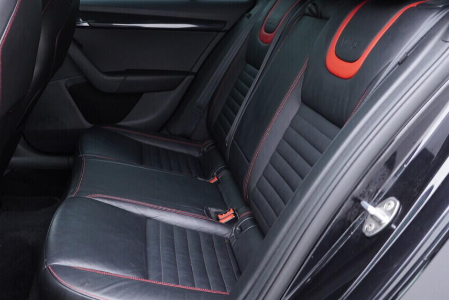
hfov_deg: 45.2
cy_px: 153
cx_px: 182
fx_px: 536
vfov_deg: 31.2
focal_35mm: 43
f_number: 2.8
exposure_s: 1/40
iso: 500
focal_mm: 24
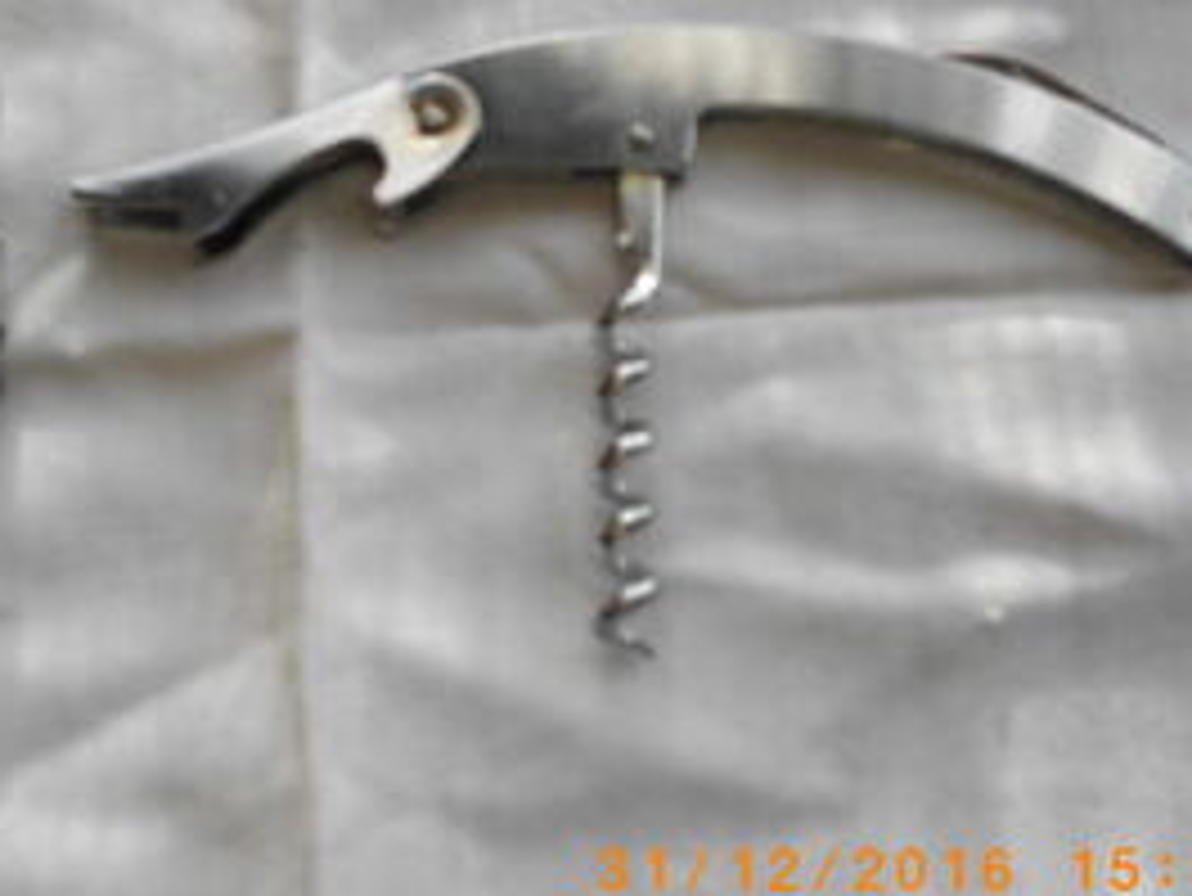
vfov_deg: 25.0
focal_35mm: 58
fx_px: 1998
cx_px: 409
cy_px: 234
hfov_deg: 33.0
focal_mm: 5.7
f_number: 2.9
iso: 100
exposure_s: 1/160
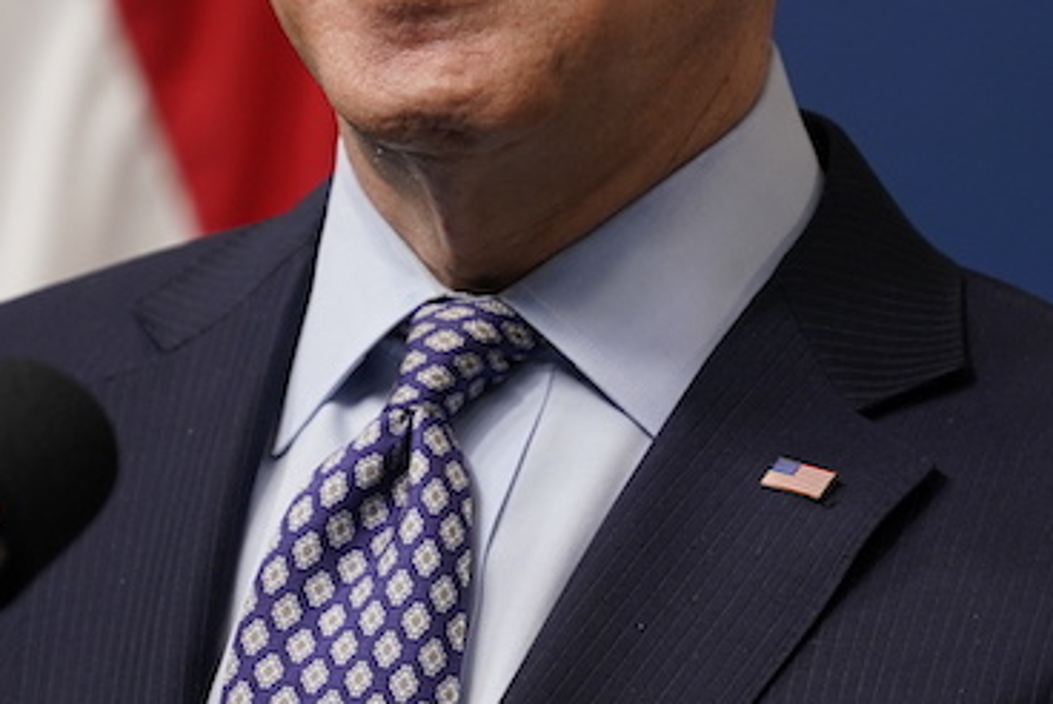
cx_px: 509
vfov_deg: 1.5
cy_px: 200
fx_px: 26696
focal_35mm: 912
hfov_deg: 2.3
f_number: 4
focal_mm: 280
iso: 400
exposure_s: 1/160
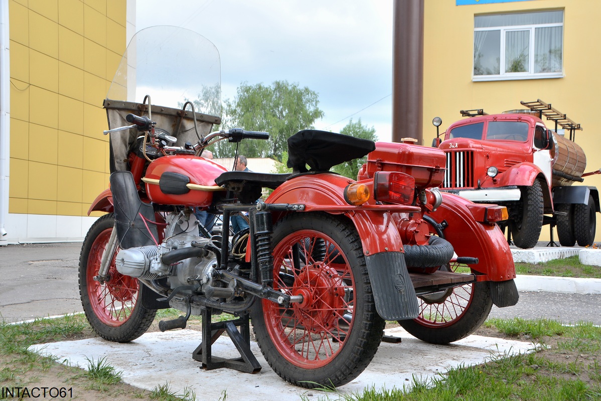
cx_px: 300
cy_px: 200
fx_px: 651
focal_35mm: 39
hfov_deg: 49.5
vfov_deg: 34.2
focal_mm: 26
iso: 200
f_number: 7.1
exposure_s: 1/200
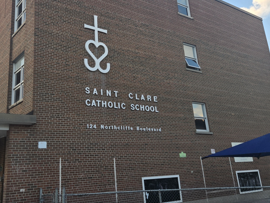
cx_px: 109
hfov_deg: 48.7
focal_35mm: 38
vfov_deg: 37.5
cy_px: 74
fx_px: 296
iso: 80
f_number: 1.8
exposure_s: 1/679
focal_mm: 5.4
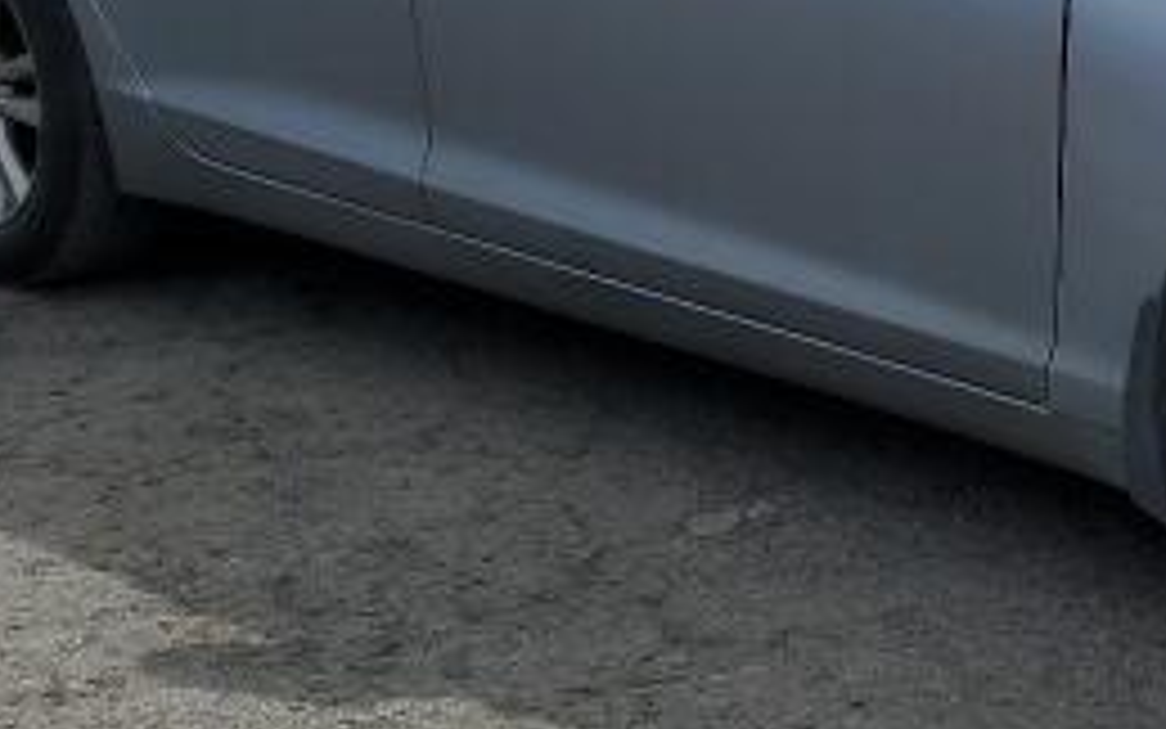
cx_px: 1238
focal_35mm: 85
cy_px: 72
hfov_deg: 23.1
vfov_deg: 15.2
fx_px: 2702
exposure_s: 1/5000
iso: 50
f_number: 1.5
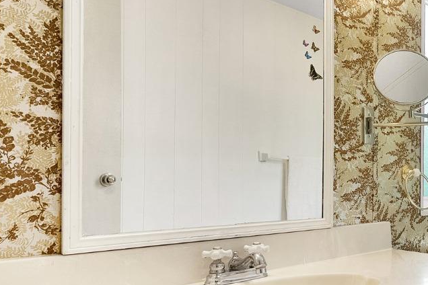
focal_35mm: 33
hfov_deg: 49.0
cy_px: 182
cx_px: 409
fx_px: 392
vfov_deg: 39.6
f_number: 5
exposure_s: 1/20
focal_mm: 14
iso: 6400
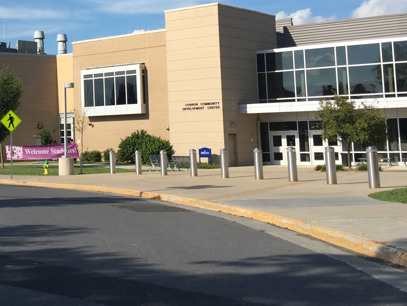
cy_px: 59
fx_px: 752
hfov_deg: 29.0
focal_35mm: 64
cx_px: 39
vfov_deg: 22.6
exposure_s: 1/2326
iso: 32
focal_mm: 4.15
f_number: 2.2
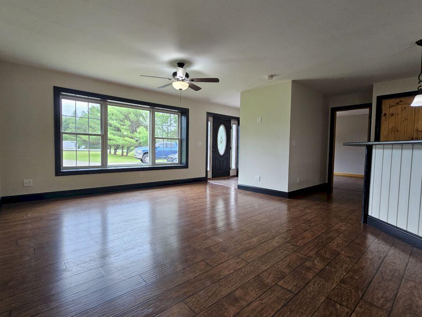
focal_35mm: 16
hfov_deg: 94.5
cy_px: 156
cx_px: 209
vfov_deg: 78.1
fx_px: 195
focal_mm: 2.2
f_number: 2.2
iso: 80
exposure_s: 1/60
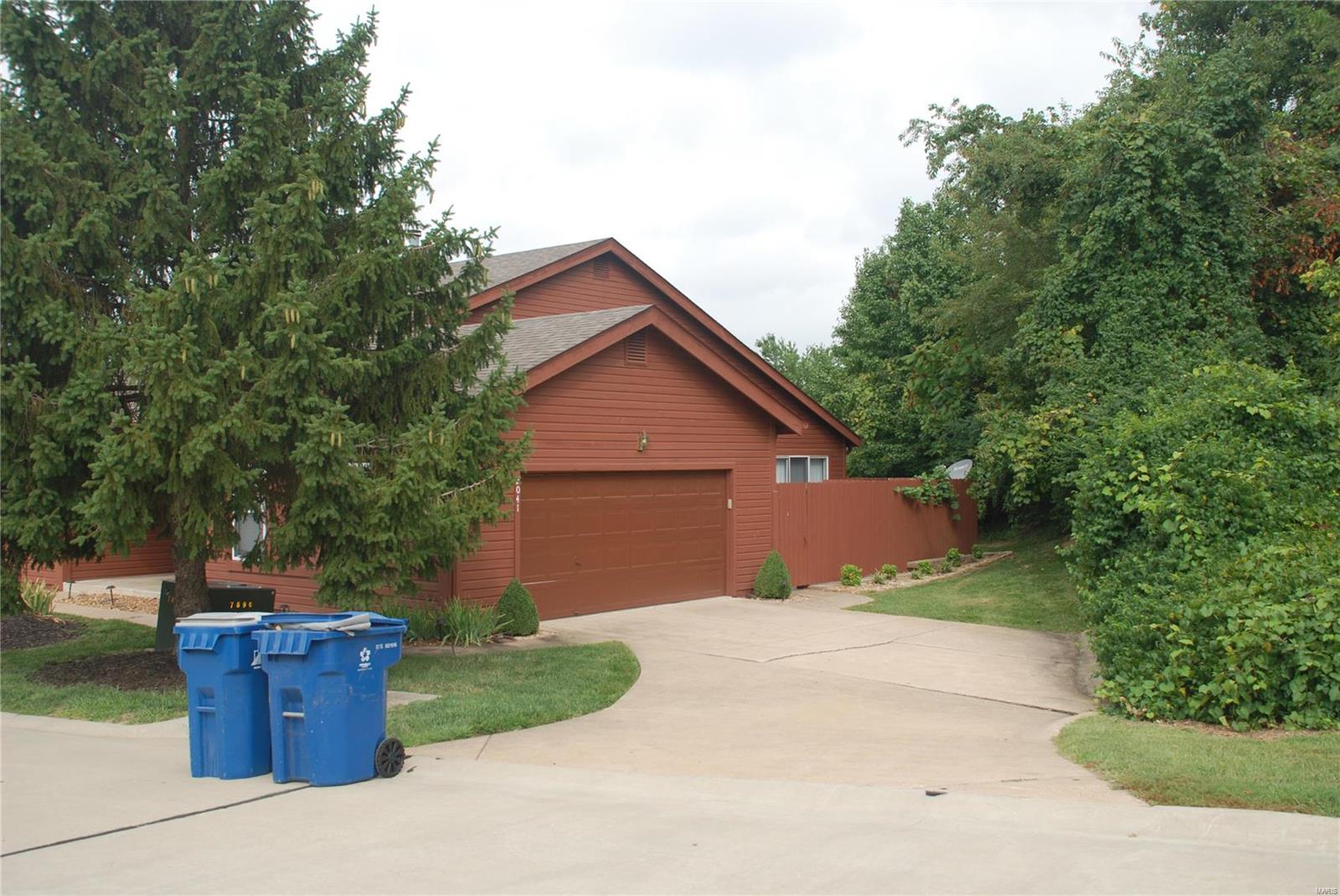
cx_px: 670
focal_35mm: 36
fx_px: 1341
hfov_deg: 53.1
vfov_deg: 36.9
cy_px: 448
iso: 100
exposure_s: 1/200
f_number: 5
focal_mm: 24
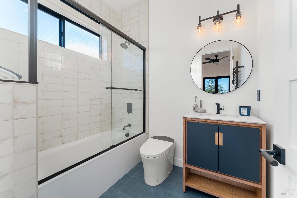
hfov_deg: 104.3
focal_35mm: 14
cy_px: 99
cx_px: 148
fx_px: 115
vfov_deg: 81.2
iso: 100
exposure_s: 1/6
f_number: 7.1
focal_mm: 14
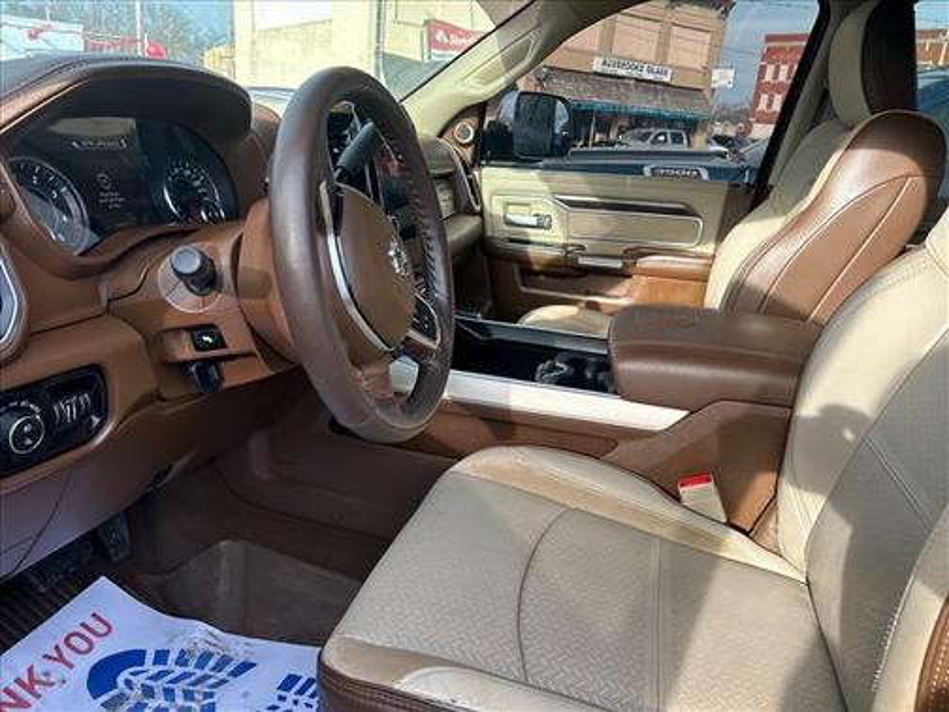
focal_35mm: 26
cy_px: 356
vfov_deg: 53.1
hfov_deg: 67.3
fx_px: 713
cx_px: 474
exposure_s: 1/458
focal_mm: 5.7
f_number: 1.5
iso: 50
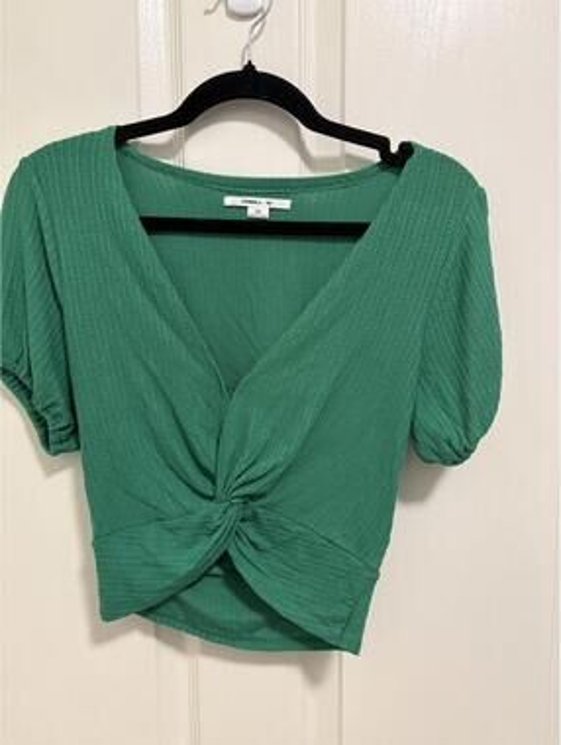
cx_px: 280
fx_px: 561
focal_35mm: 26
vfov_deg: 67.2
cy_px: 372
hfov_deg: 53.2
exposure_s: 1/60
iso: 320
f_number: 1.6
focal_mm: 5.96
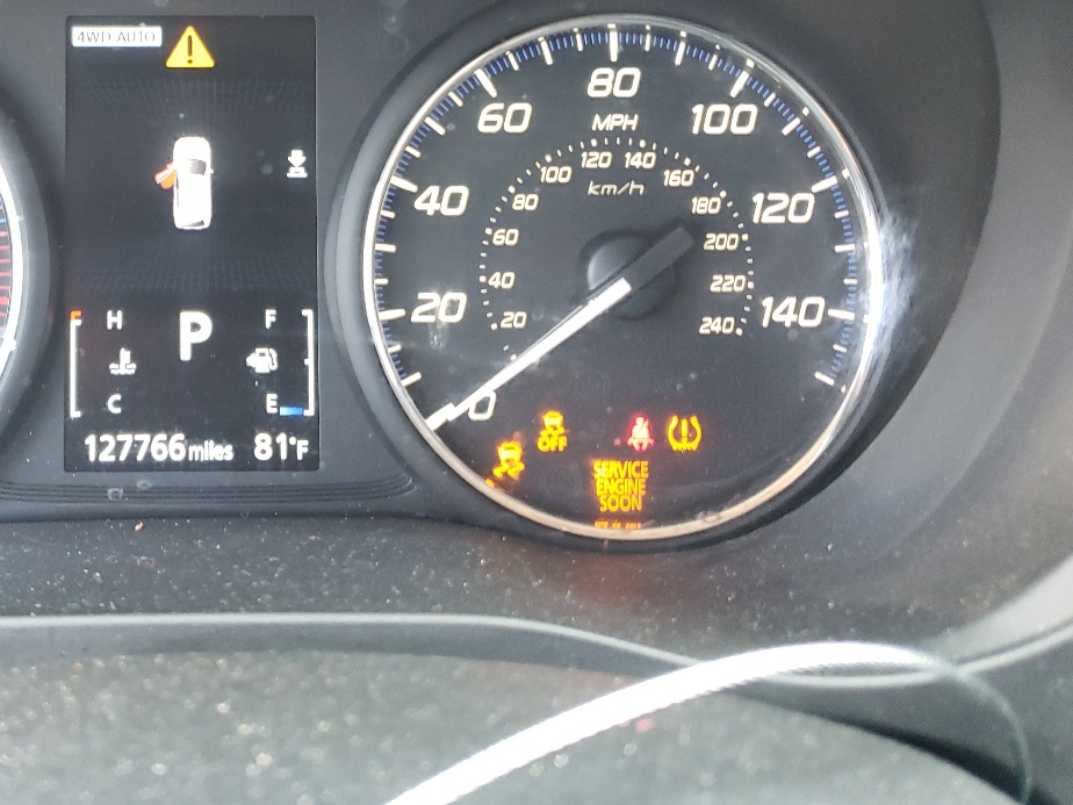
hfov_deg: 40.1
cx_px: 195
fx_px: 1395
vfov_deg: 31.2
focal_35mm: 45
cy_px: 141
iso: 255
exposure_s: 1/60.2
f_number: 1.5
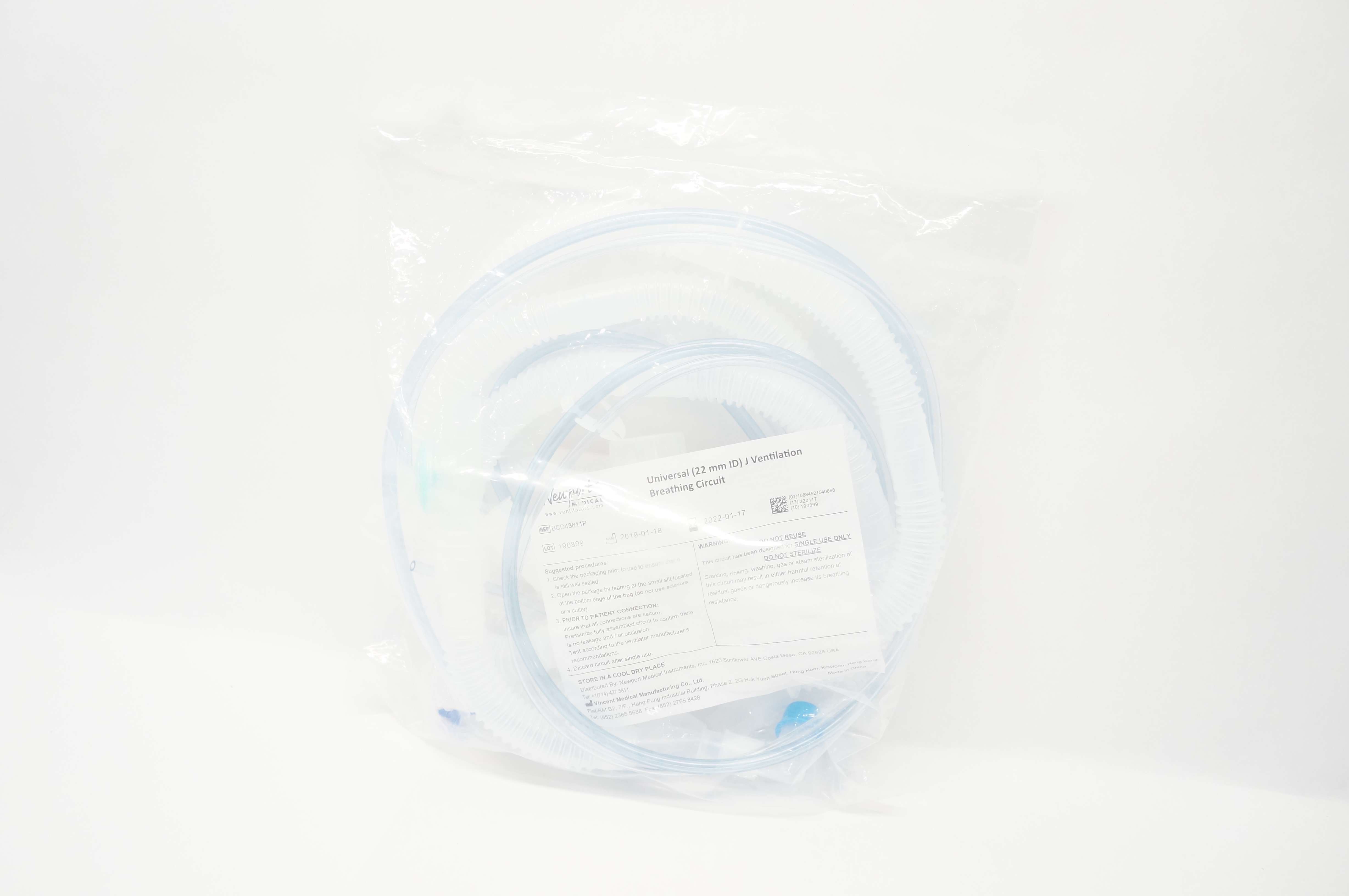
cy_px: 448
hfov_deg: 67.4
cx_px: 674
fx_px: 1011
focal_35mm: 27
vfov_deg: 47.8
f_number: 5.6
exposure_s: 1/80
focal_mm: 18
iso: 800
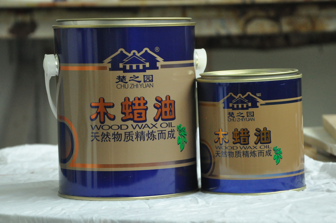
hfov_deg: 12.8
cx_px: 190
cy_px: 121
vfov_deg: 8.5
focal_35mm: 161
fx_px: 1501
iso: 2000
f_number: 5.6
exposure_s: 1/160
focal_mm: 90
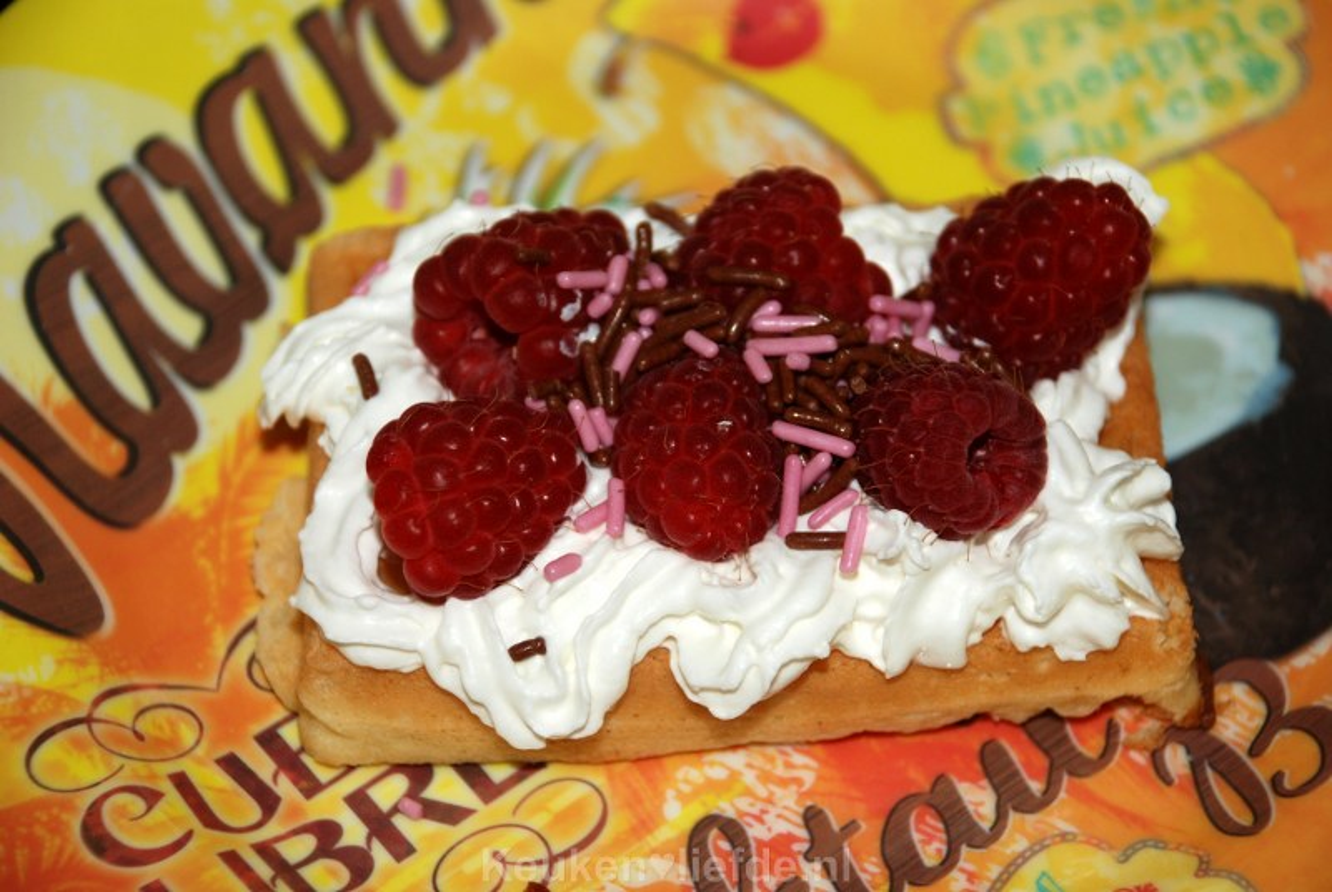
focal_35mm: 135
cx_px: 666
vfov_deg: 10.2
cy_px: 446
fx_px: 5002
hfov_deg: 15.2
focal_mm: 90
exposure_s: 1/60
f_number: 5.6
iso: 200
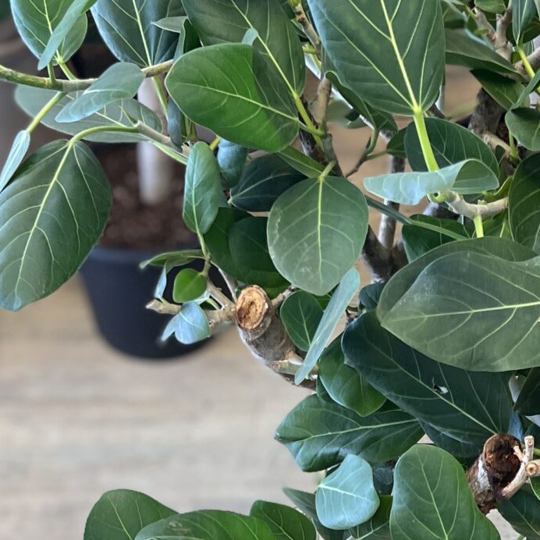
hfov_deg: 20.2
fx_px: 1500
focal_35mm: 85
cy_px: 289
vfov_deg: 20.4
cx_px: 432
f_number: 1.5
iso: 80
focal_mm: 5.7
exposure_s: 1/50
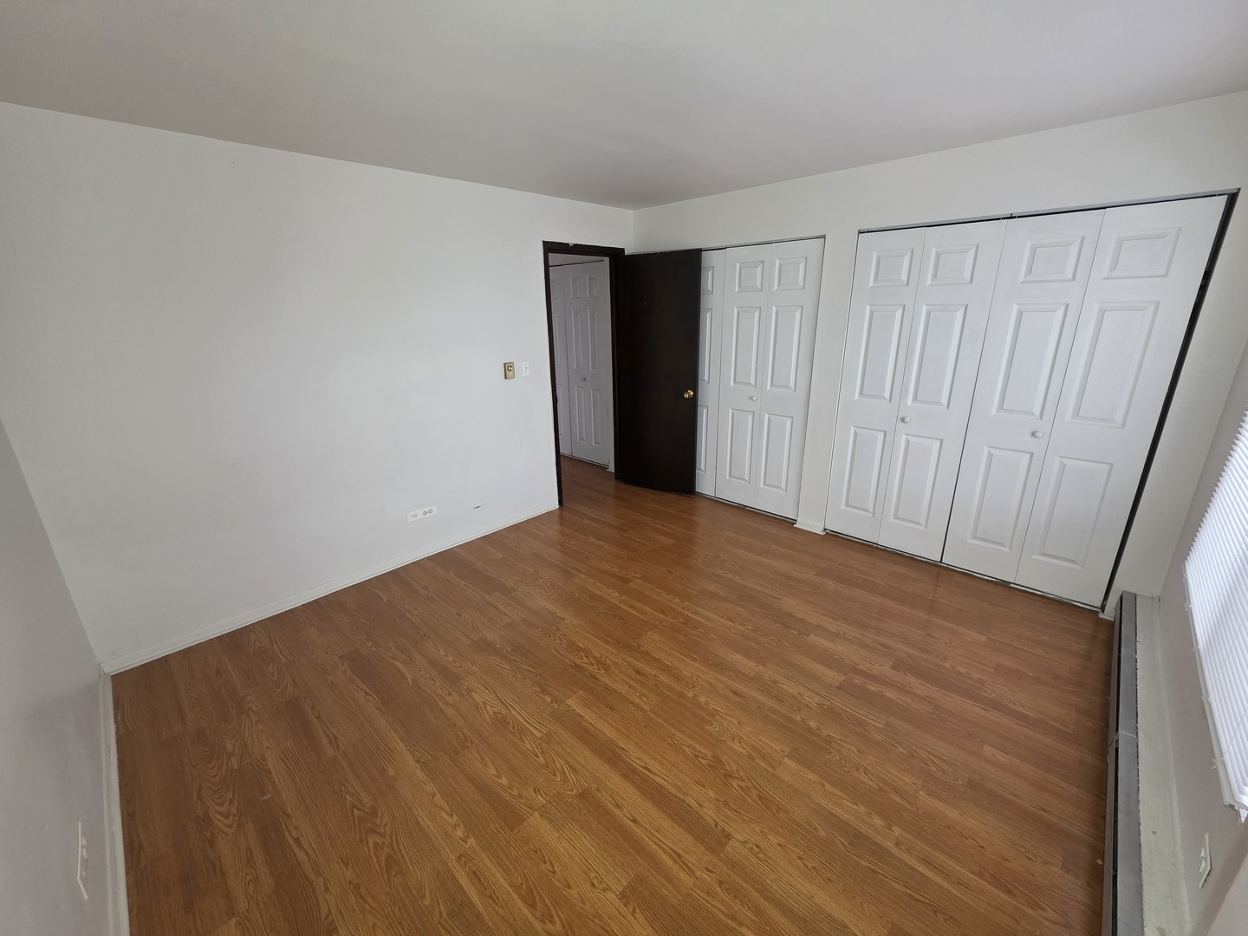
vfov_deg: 89.9
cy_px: 468
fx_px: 469
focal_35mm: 13
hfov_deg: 106.2
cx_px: 624
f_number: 1.9
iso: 200
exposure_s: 1/60
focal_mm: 2.2
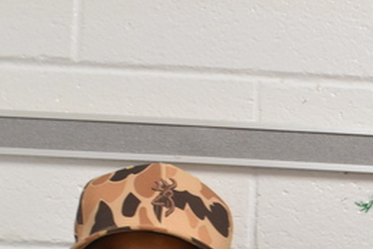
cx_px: 406
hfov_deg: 19.2
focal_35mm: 102
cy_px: 367
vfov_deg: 12.8
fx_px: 1057
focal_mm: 22
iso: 2200
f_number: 7.1
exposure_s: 1/30
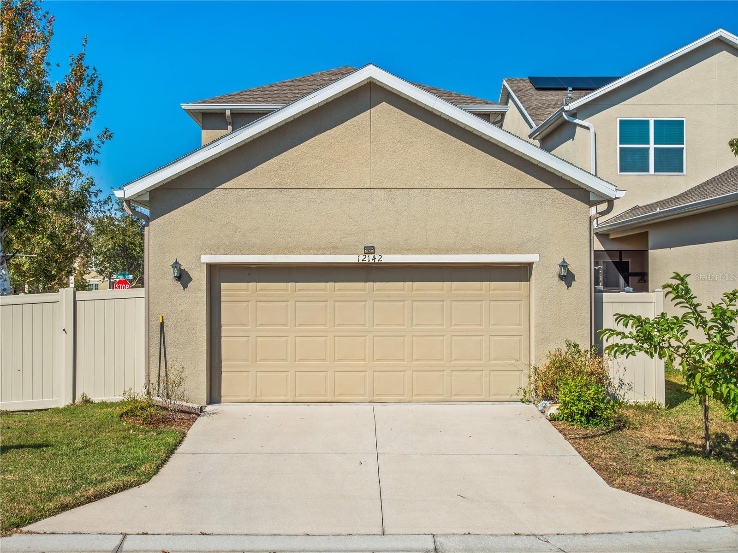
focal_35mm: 40
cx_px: 369
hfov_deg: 46.8
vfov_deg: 36.0
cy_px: 276
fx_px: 853
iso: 200
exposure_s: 1/640
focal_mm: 20
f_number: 8
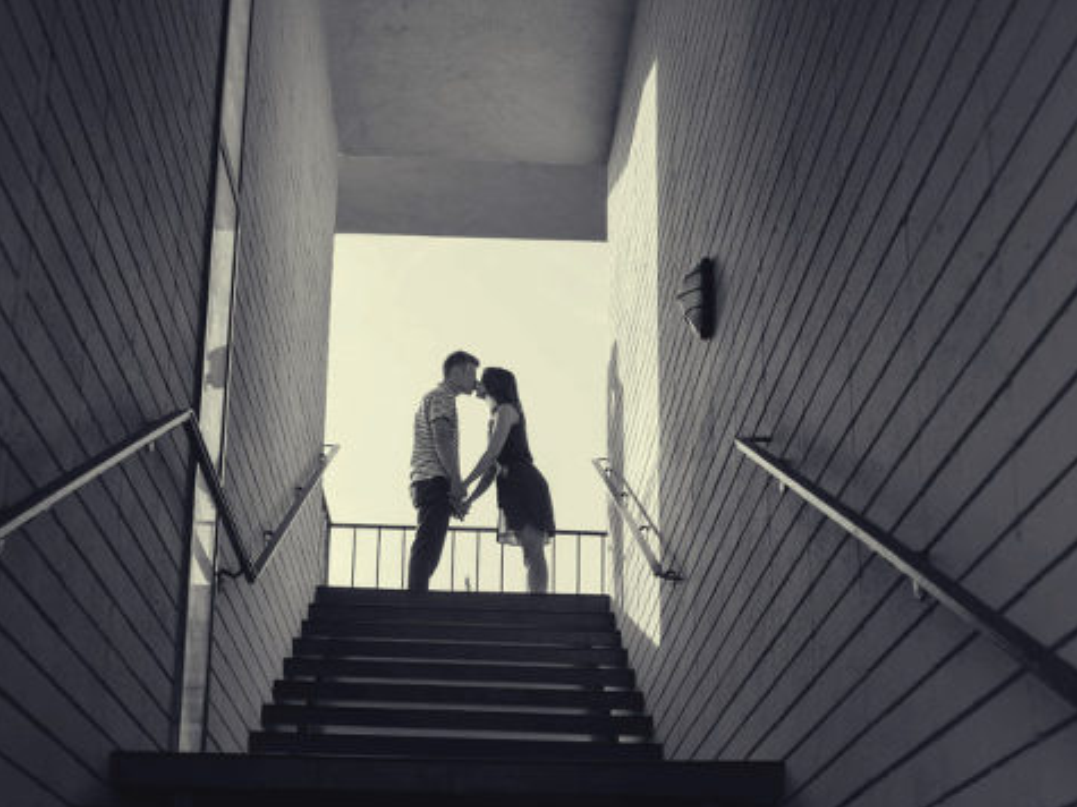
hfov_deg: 37.5
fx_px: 1586
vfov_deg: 27.7
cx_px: 537
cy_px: 704
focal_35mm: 51
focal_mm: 35
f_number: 4
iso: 200
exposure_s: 1/320
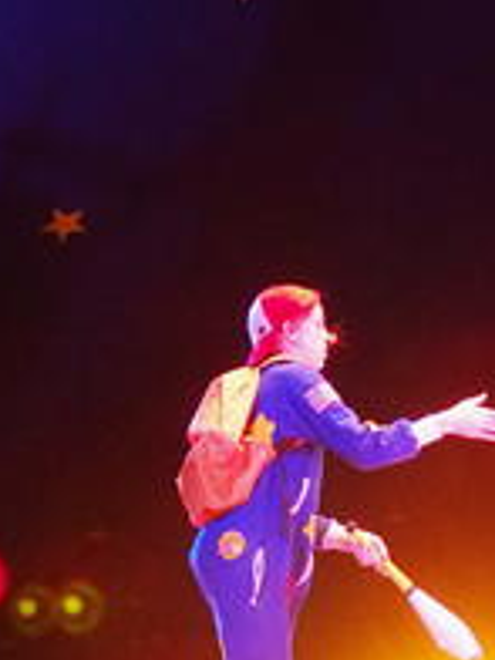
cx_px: 209
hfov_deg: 12.9
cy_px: 616
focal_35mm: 115
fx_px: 2193
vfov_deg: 16.8
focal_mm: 10.8
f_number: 2.8
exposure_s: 1/100
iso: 1600
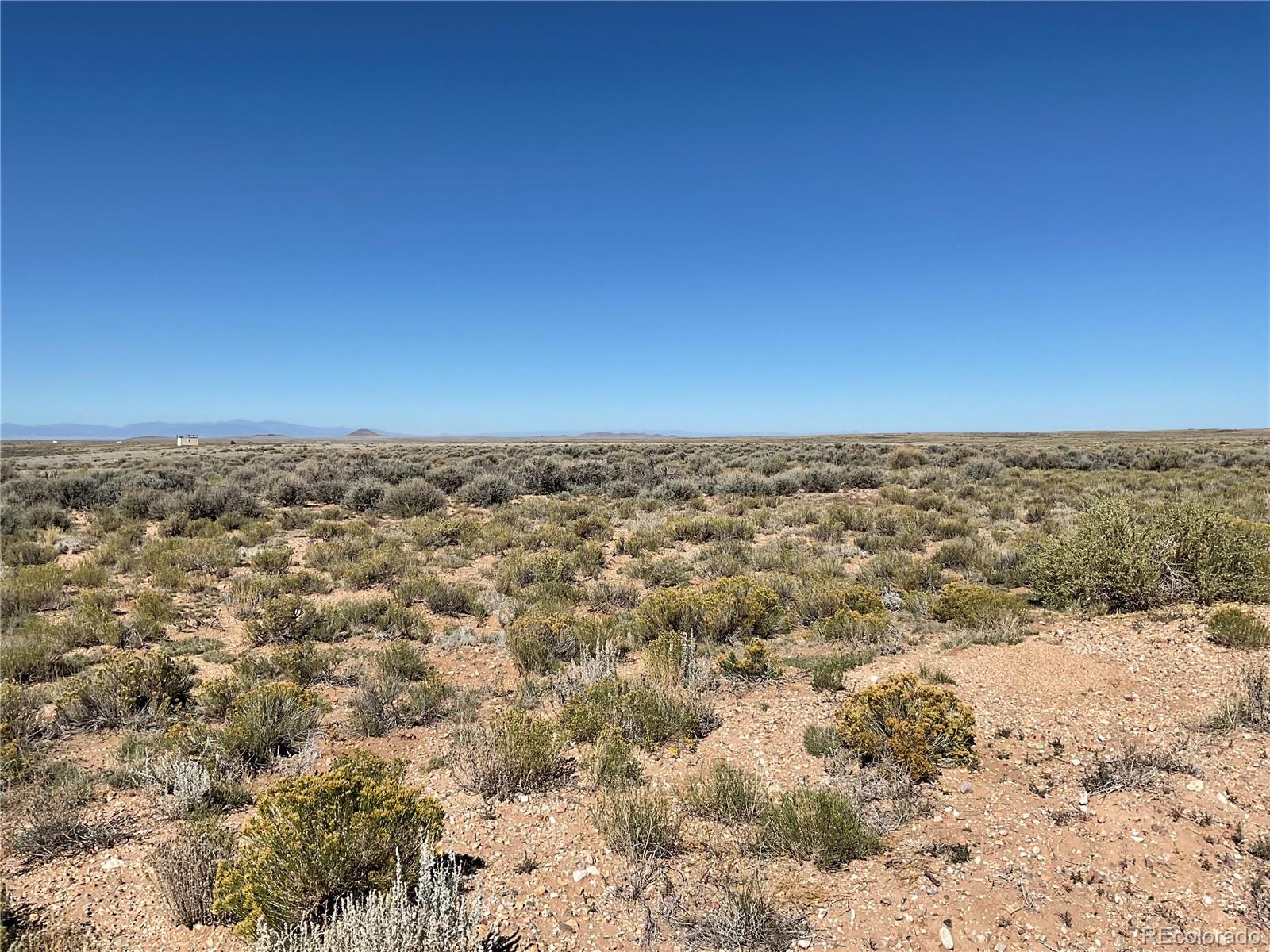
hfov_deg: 61.7
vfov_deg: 48.2
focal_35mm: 29
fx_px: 1064
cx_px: 635
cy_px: 476
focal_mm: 3
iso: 16
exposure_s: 1/3125
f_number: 1.8
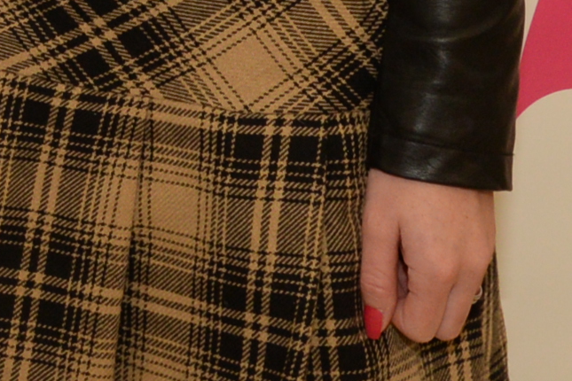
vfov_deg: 7.1
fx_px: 2669
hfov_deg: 11.8
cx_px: -233
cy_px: -846
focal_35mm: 168
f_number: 7.1
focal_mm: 24
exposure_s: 1/60
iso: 800
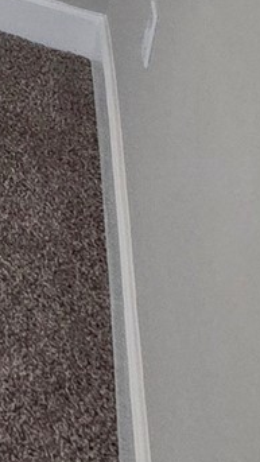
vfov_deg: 22.8
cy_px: -306
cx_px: -659
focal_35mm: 66
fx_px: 809
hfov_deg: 9.5
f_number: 2.2
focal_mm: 2.2
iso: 160
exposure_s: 1/60.2
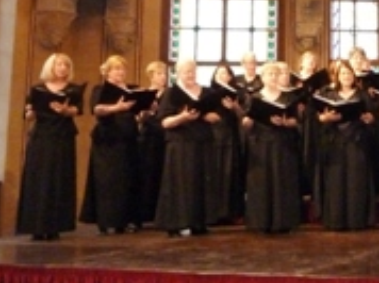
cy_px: 10
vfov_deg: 21.2
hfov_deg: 26.0
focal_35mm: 67
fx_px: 733
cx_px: 451
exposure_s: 1/30
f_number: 3.3
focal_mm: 4.5
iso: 640
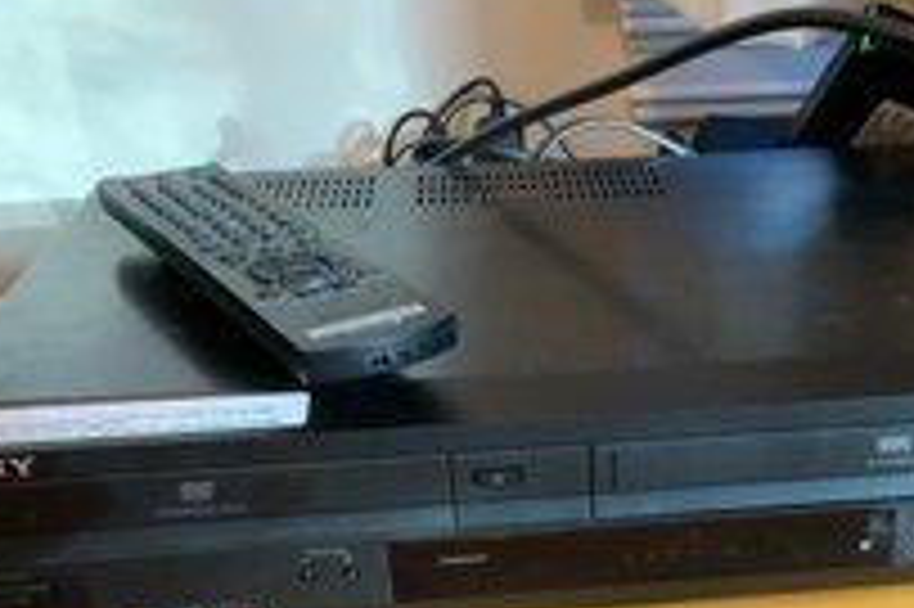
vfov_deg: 25.8
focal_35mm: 51
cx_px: 628
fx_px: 1294
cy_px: 520
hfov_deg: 38.4
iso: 250
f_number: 1.8
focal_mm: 3
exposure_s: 1/60
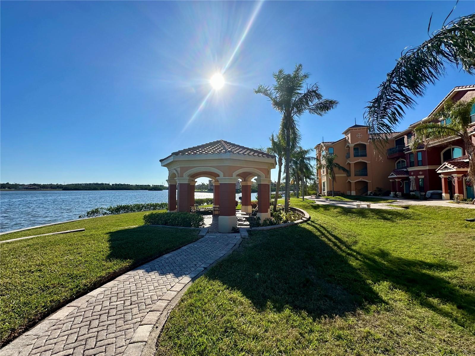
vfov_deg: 85.7
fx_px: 192
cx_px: 238
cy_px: 178
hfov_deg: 102.1
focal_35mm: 14
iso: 50
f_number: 2.2
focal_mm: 2.22
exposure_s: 1/3731
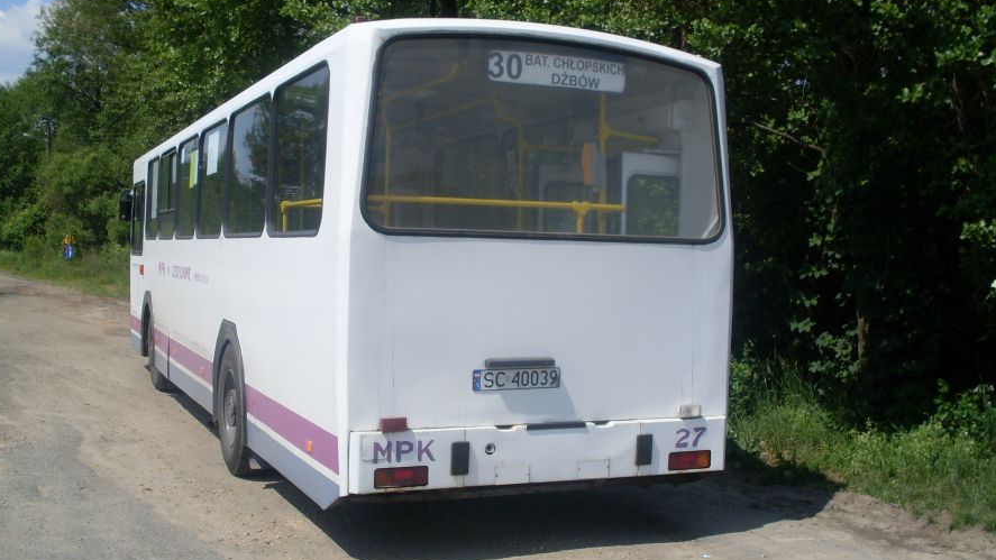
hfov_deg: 48.4
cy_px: 290
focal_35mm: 42
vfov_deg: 28.3
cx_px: 496
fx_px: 1109
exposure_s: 1/250
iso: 80
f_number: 8.4
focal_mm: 6.3
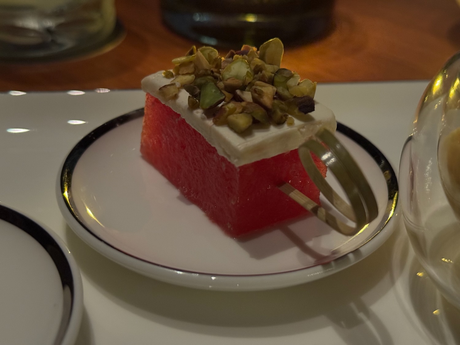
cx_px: 230
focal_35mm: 48
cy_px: 172
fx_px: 638
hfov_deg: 39.7
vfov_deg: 30.3
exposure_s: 1/19
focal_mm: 6.76
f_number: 1.78
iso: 800
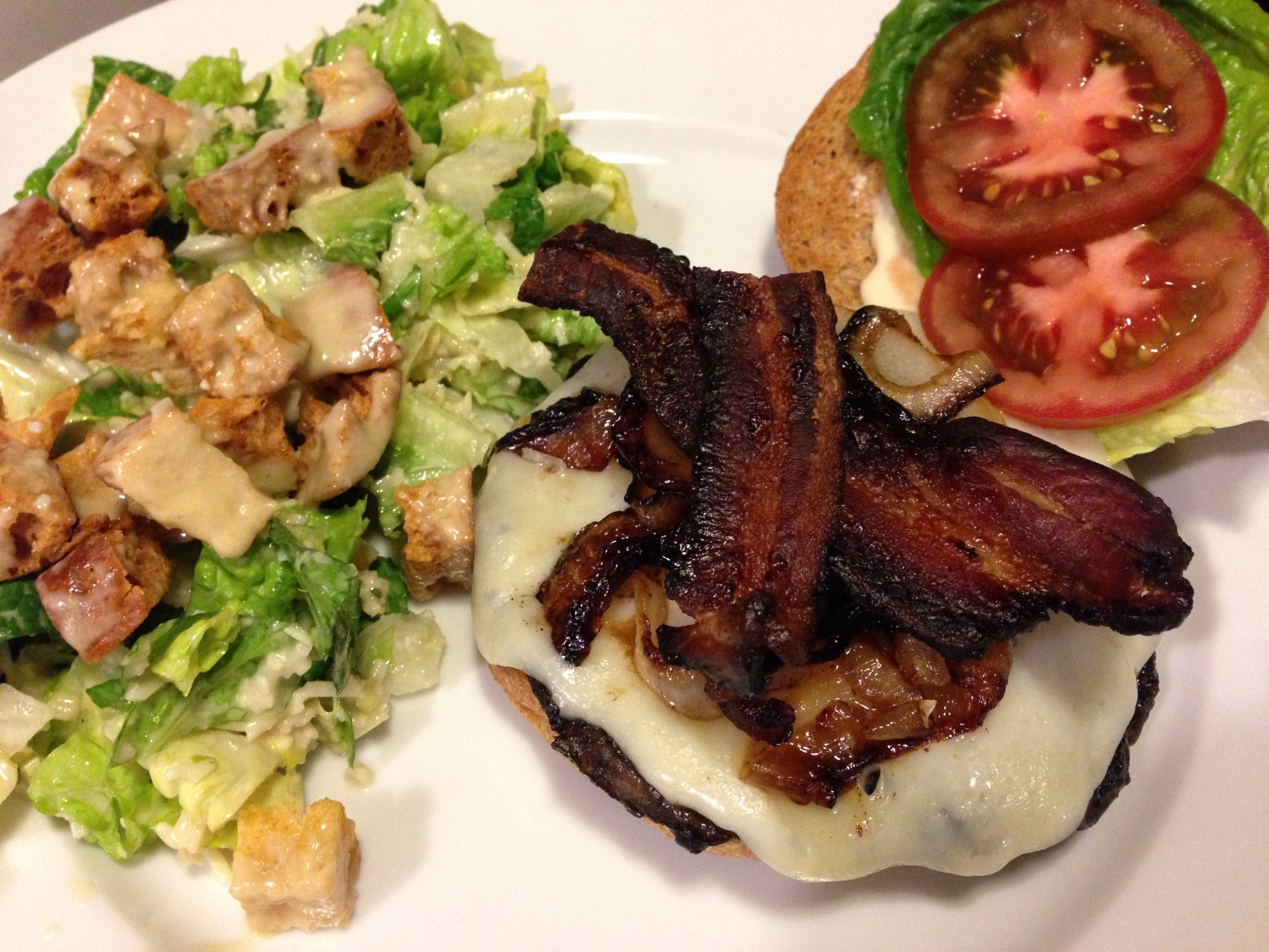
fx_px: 1210
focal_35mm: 33
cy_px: 476
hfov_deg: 55.4
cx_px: 634
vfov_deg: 42.9
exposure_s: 1/20
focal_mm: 4.12
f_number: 2.4
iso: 400
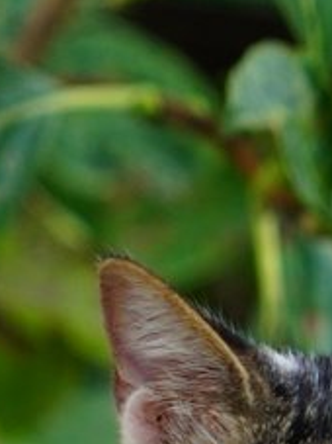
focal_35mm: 1628
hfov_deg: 0.9
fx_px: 20838
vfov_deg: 1.2
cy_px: 693
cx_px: 725
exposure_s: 1/250
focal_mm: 240
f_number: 6.3
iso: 800
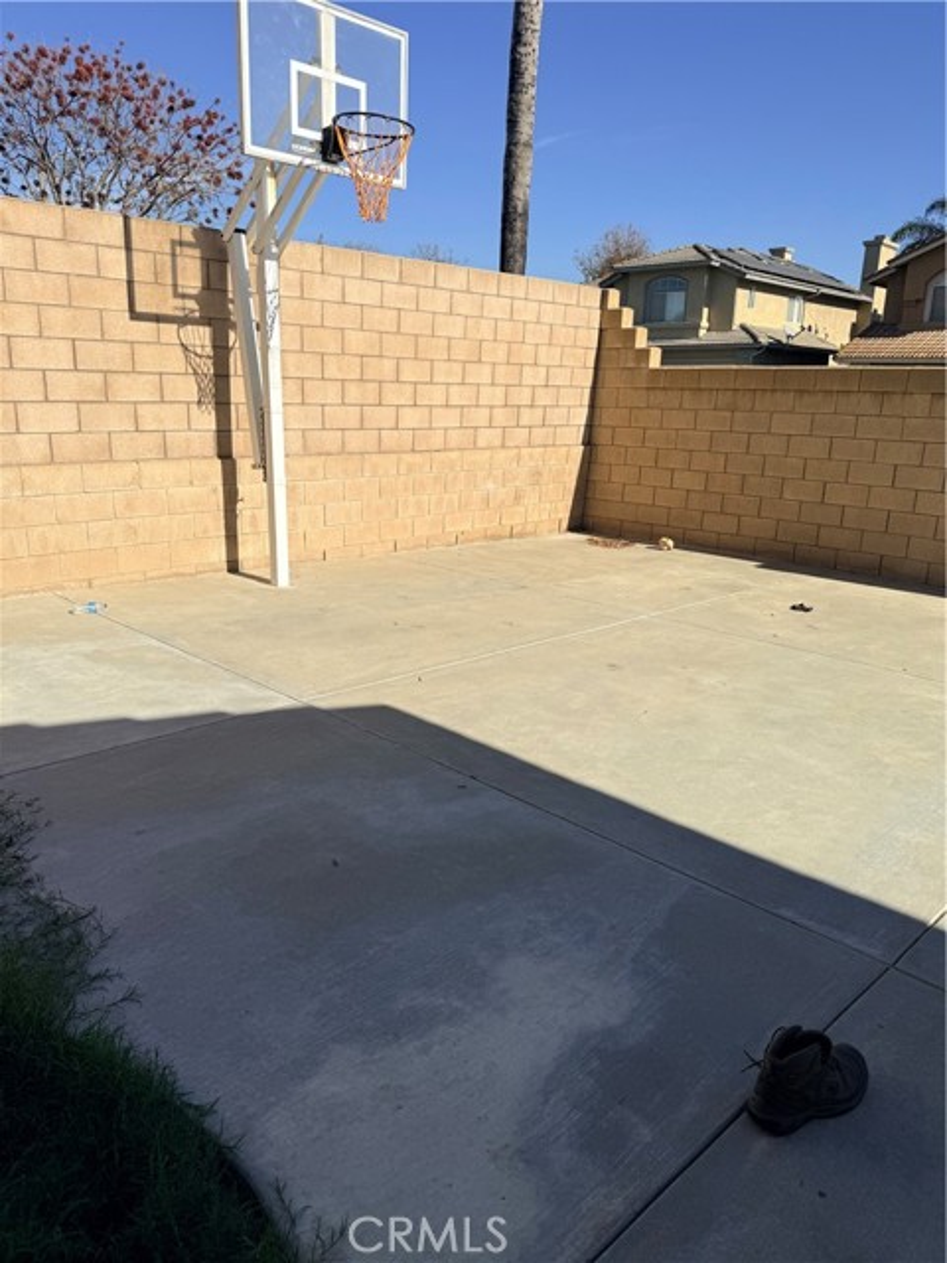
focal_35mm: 24
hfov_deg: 56.8
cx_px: 474
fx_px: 875
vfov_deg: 71.6
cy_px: 632
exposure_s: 1/7353
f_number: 1.78
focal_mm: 6.76
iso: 80
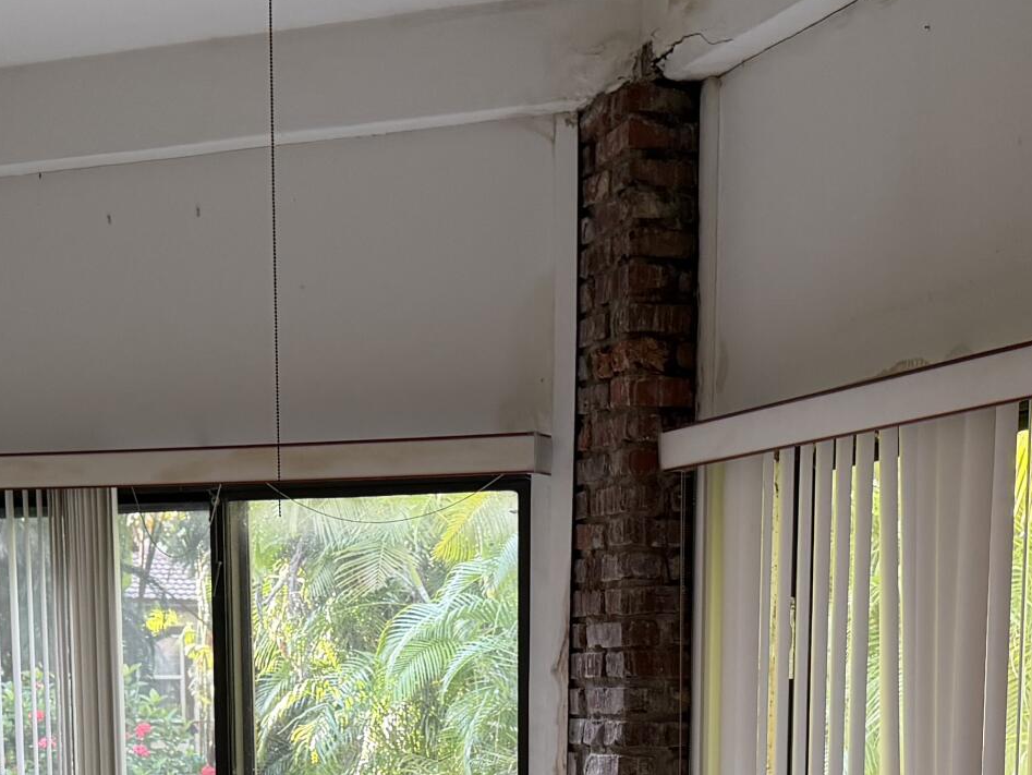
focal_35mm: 76
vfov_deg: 18.1
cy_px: 1009
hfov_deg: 25.6
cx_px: 495
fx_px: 2267
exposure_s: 1/120
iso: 125
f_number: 1.78
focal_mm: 6.76
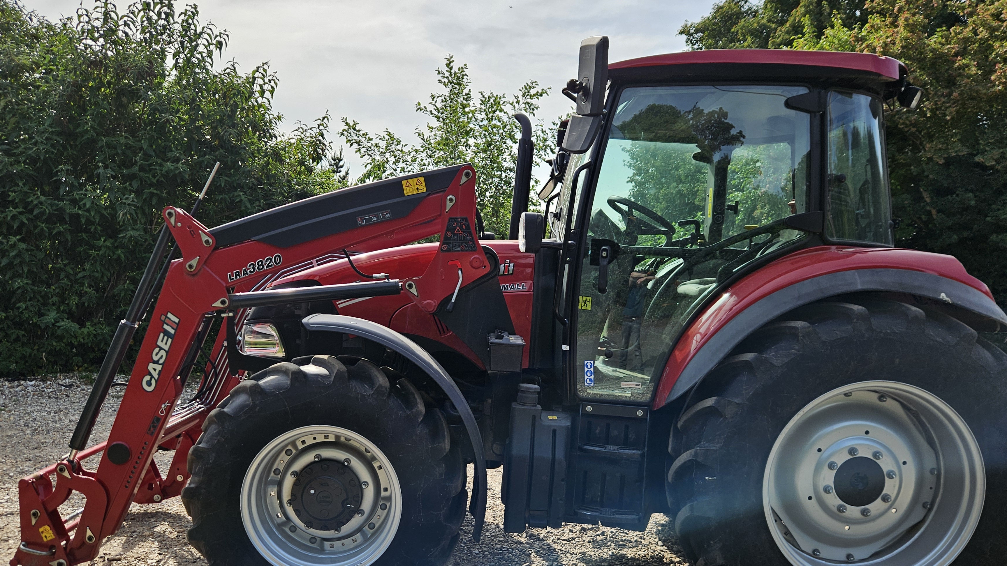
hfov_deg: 66.0
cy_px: 362
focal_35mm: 29
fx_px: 774
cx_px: 487
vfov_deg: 39.8
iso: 25
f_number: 1.8
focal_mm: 5.4
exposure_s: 1/1218
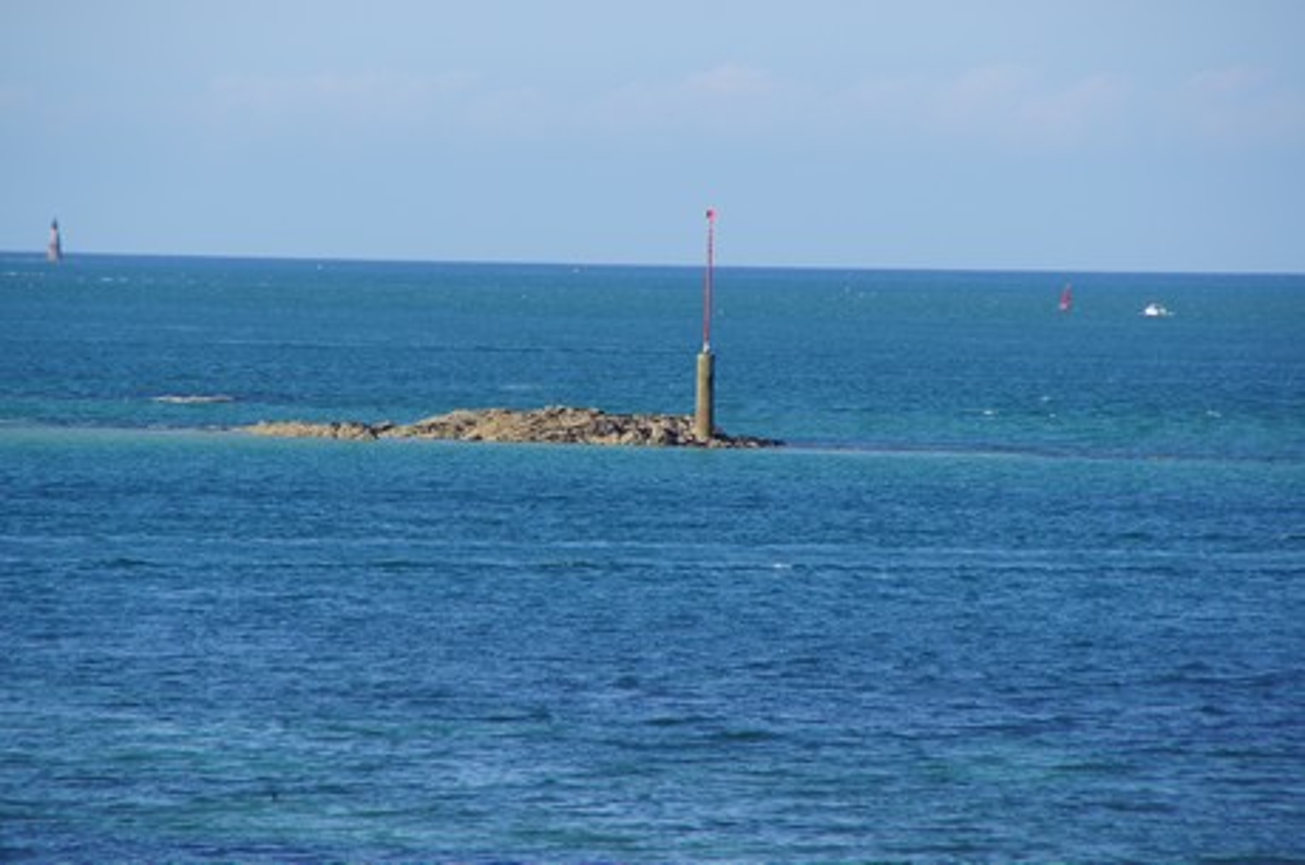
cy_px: 432
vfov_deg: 4.6
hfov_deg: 6.9
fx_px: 10856
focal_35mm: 300
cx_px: 652
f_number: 7.1
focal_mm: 200
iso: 100
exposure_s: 1/320
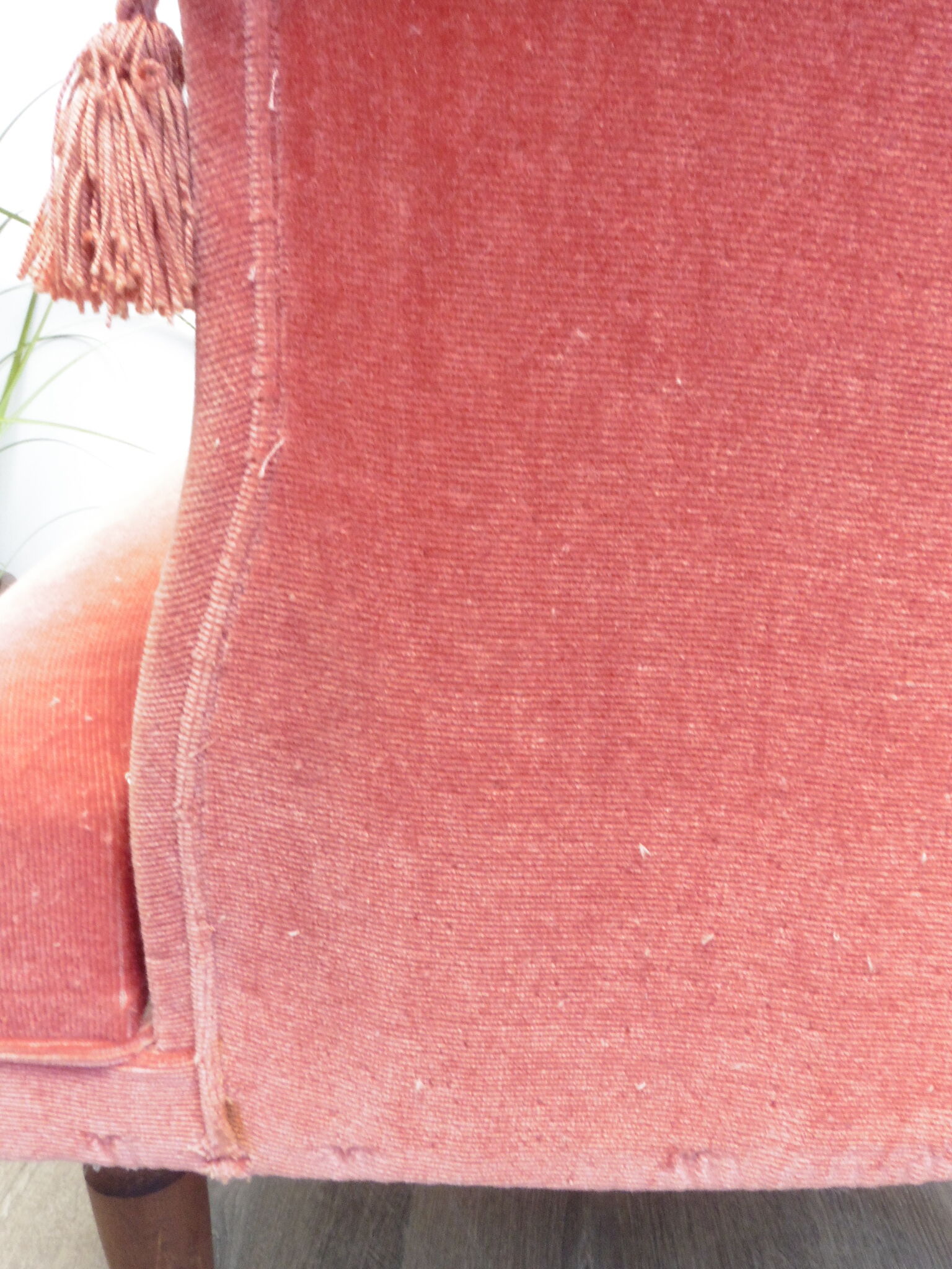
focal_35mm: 27
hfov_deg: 51.4
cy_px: 634
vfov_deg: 65.3
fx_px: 990
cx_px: 476
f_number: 8
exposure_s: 1/13
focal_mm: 4.8
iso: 250
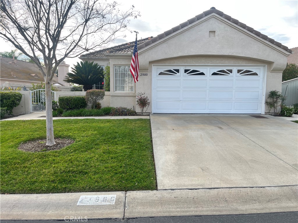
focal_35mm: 26
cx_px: 149
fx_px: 224
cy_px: 112
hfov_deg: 67.3
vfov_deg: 53.1
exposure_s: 1/561
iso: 50
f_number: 1.6
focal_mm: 5.1
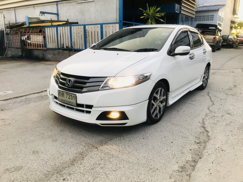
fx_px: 197
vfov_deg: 49.7
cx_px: 122
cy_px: 91
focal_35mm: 28
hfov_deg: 63.4
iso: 20
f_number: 1.8
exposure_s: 1/110
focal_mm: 3.99
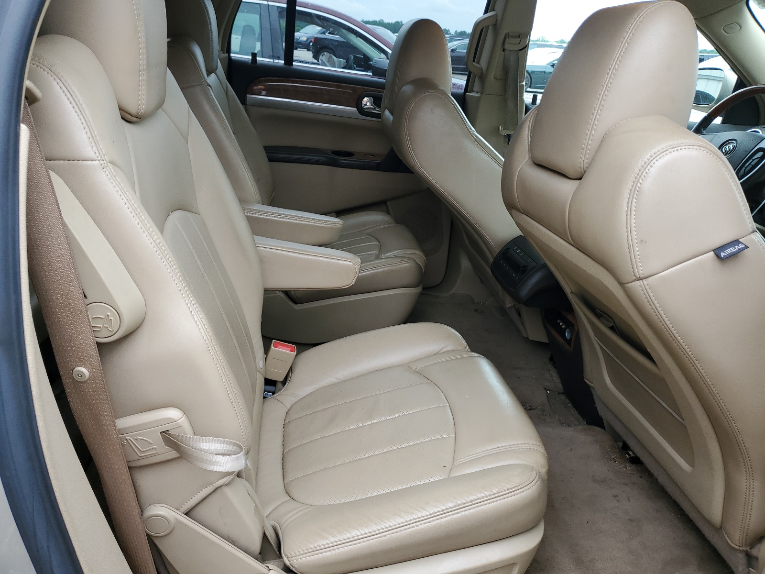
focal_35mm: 26
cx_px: 382
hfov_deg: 67.3
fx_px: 575
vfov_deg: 53.1
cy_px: 287
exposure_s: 1/204
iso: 50
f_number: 1.5
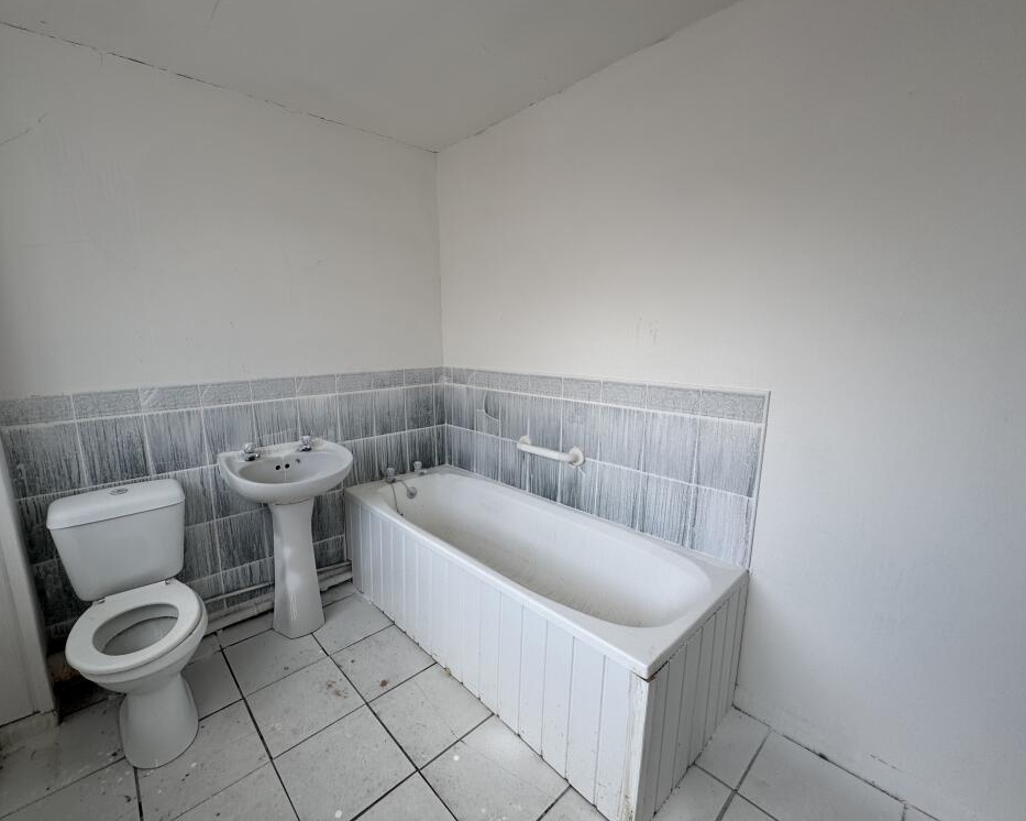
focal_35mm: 15
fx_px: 455
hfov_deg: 96.6
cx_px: 467
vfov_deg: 84.0
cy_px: 417
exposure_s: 1/140
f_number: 2.2
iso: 40
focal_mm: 2.22
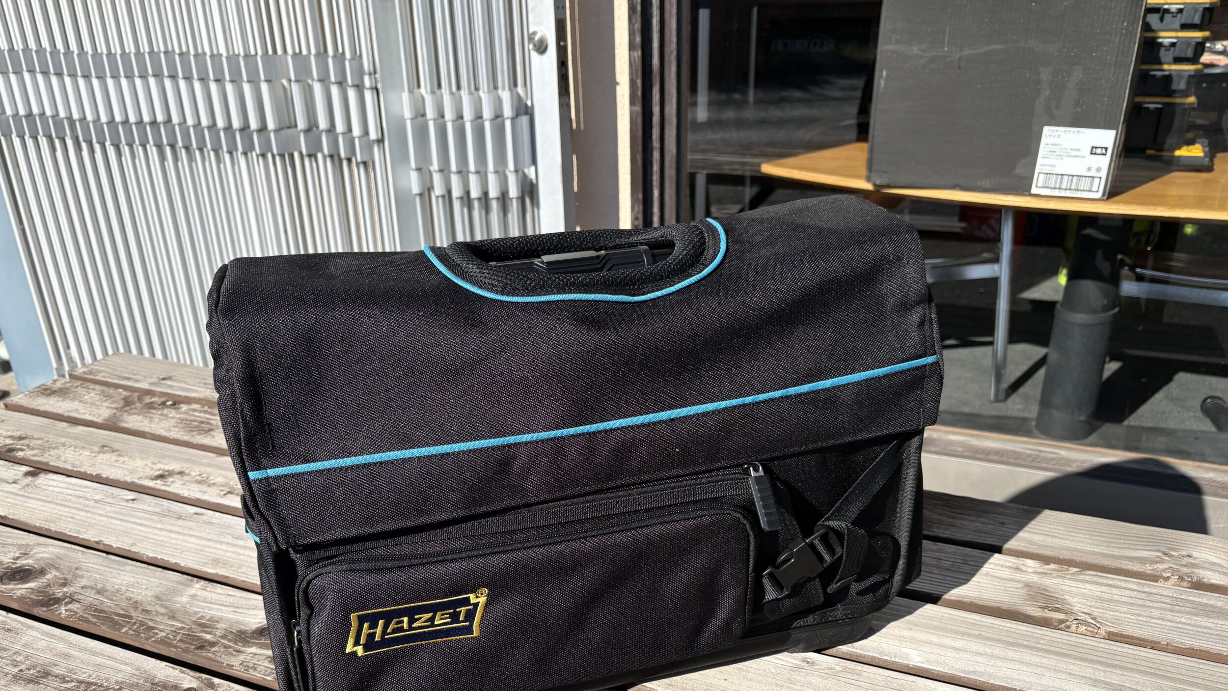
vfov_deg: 39.8
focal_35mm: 29
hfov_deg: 66.1
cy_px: 454
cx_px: 617
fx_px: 944
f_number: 1.6
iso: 50
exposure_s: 1/2639
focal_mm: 5.96
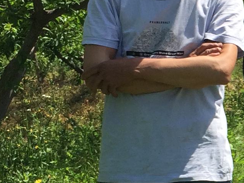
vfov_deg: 9.9
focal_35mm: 149
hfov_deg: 12.4
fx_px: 1050
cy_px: 146
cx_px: 395
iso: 32
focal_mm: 4.15
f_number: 2.2
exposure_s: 1/1883
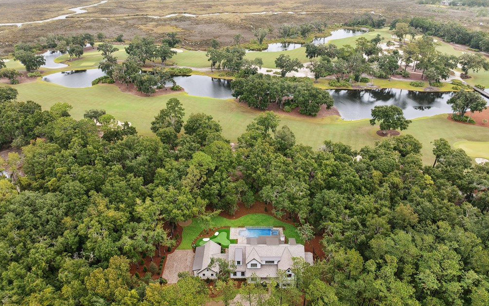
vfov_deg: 47.6
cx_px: 241
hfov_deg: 70.4
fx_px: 347
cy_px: 147
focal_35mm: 26
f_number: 2.8
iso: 120
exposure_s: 1/240
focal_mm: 12.29
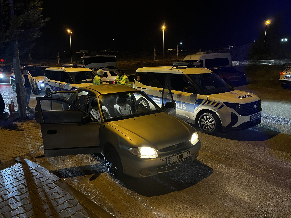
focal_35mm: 26
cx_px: 146
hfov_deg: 67.3
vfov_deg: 53.1
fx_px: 219
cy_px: 109
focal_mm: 5.7
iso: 500
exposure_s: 1/25
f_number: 1.5
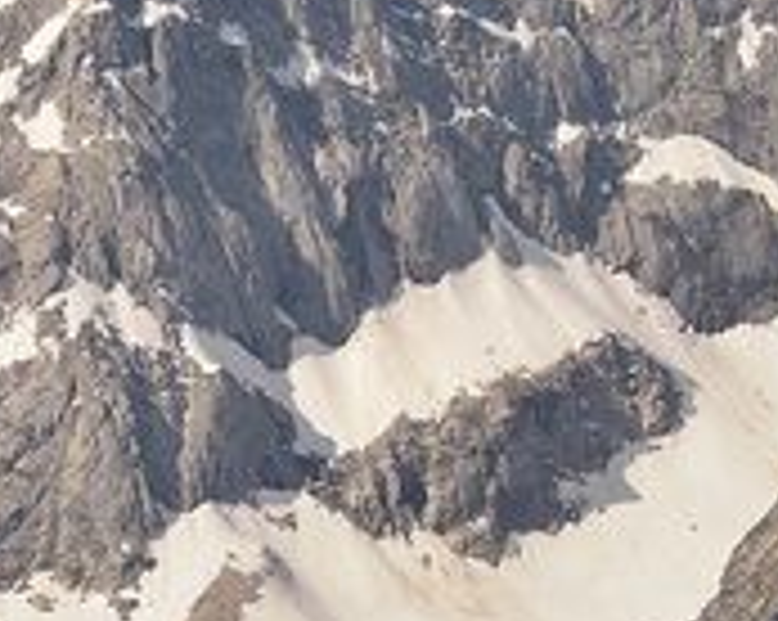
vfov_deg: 2.4
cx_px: -40
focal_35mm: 651
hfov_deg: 3.0
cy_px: 36
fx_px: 14973
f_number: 8
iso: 1000
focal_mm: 200
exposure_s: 1/4000
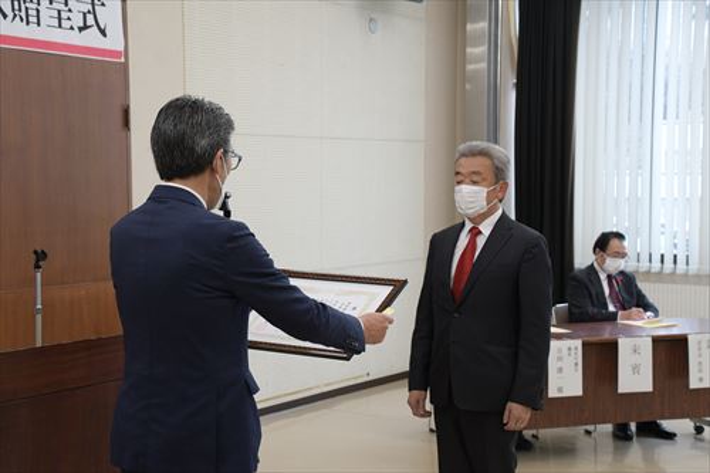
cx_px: 355
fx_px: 1183
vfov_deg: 22.6
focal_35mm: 60
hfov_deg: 33.4
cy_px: 236
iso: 1250
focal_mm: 40
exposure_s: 1/160
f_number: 6.3
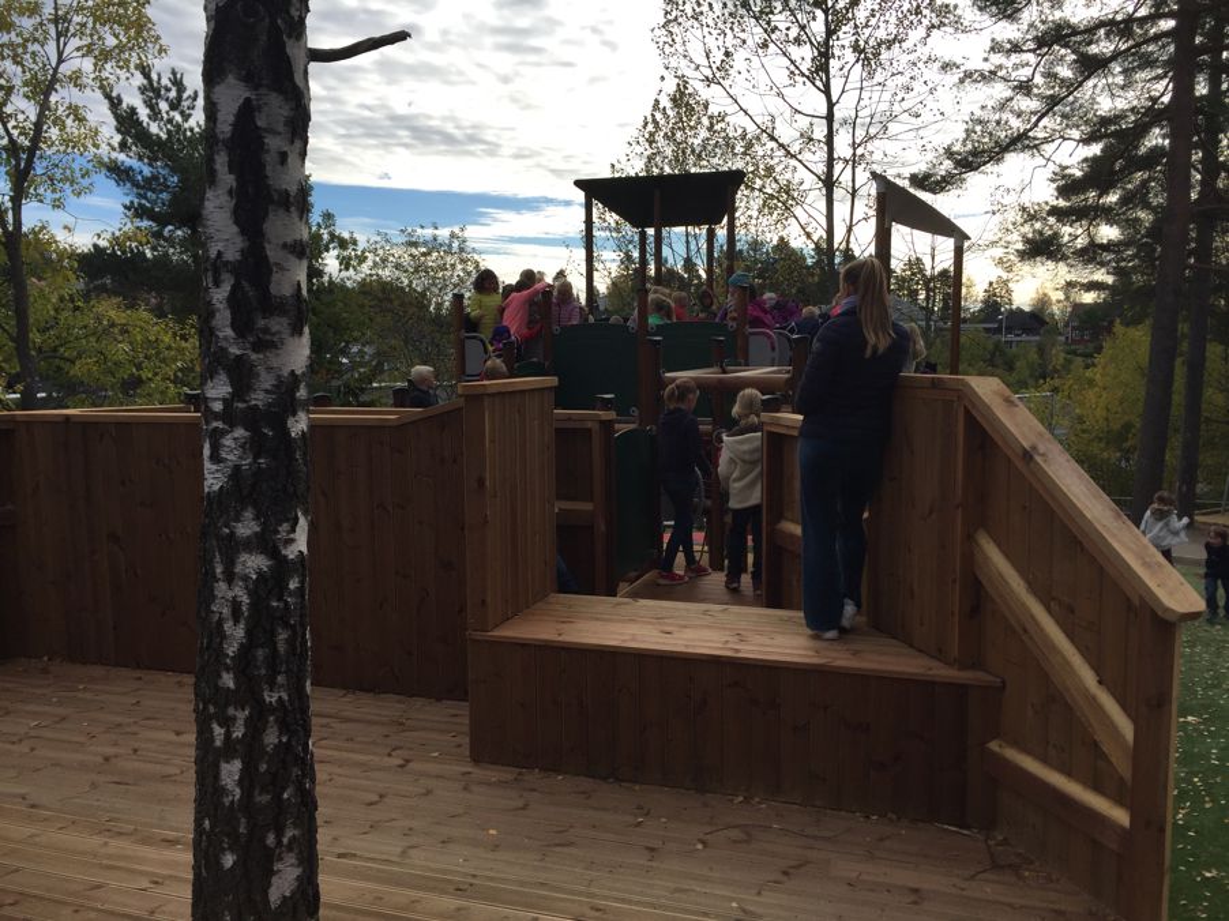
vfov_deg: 48.2
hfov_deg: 61.7
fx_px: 1029
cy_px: 460
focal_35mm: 29
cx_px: 614
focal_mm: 4.15
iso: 32
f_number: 2.2
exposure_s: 1/1582
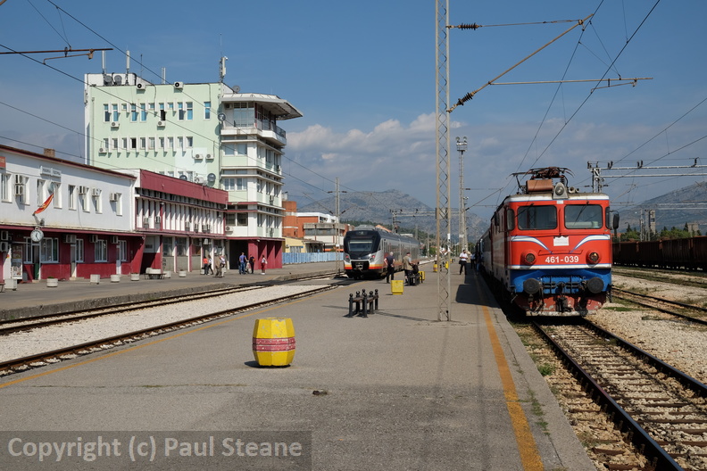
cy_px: 236
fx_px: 884
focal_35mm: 45
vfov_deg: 29.9
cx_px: 354
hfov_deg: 43.6
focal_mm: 30.2
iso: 200
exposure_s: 1/350
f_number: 11
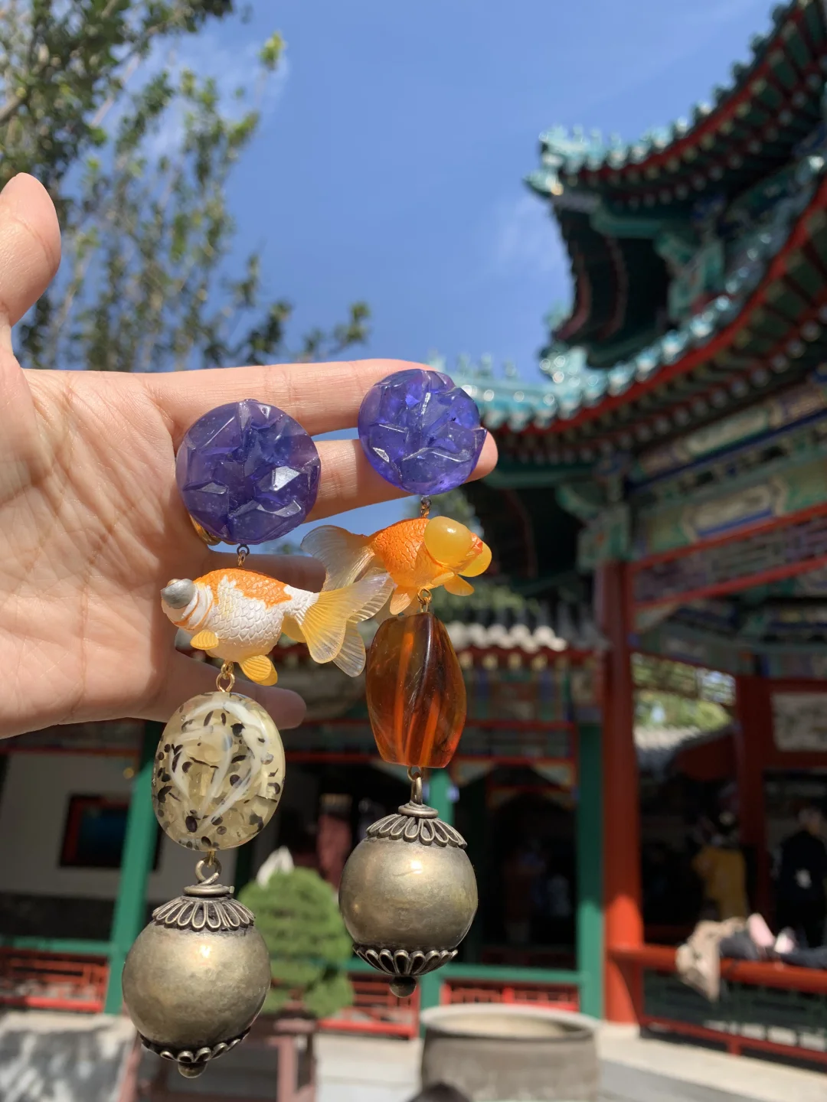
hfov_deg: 53.1
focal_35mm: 26
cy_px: 551
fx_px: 828
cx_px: 414
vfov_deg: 67.3
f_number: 1.8
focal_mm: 4.25
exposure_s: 1/1163
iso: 25
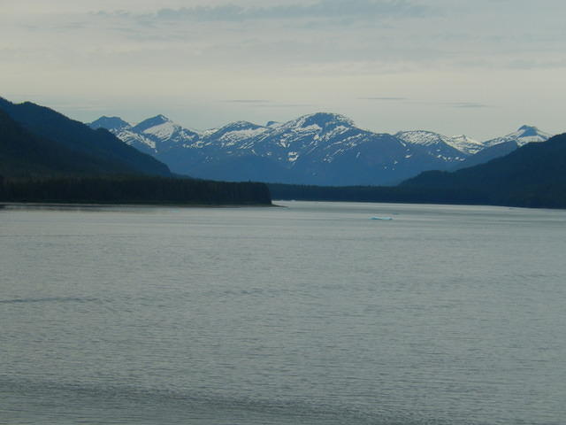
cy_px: 212
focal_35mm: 134
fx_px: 2191
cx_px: 283
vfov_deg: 11.1
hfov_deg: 14.7
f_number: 5.6
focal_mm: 24.1
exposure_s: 1/1000
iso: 125
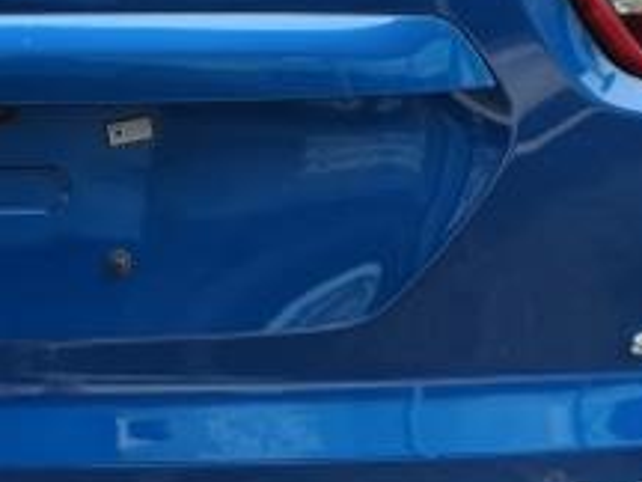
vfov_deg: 11.6
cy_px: 149
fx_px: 2374
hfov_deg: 15.2
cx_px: 68
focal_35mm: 128
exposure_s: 1/435
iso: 40
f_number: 1.9
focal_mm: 3.58
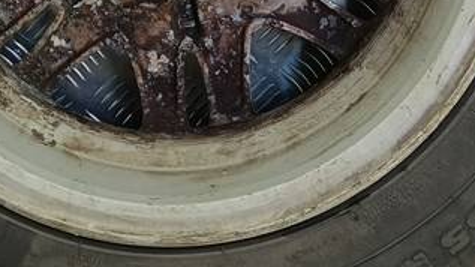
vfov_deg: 12.2
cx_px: 138
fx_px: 1196
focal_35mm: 95
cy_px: -105
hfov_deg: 22.3
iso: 112
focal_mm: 4.11
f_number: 1.6
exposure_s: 1/50
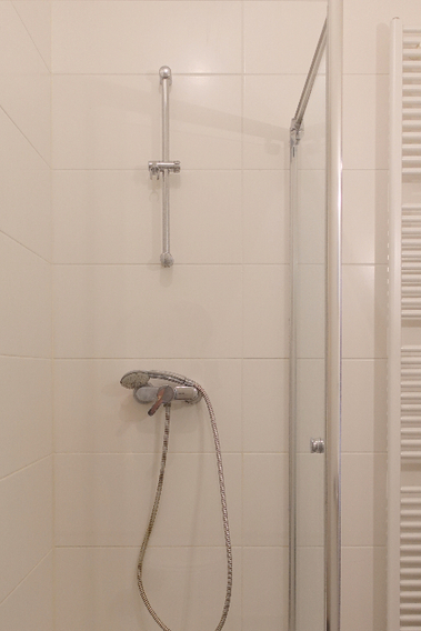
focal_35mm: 38
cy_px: 381
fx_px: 666
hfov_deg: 35.1
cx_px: 215
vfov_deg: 50.3
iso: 125
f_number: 2.2
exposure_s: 1/30
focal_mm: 8.8
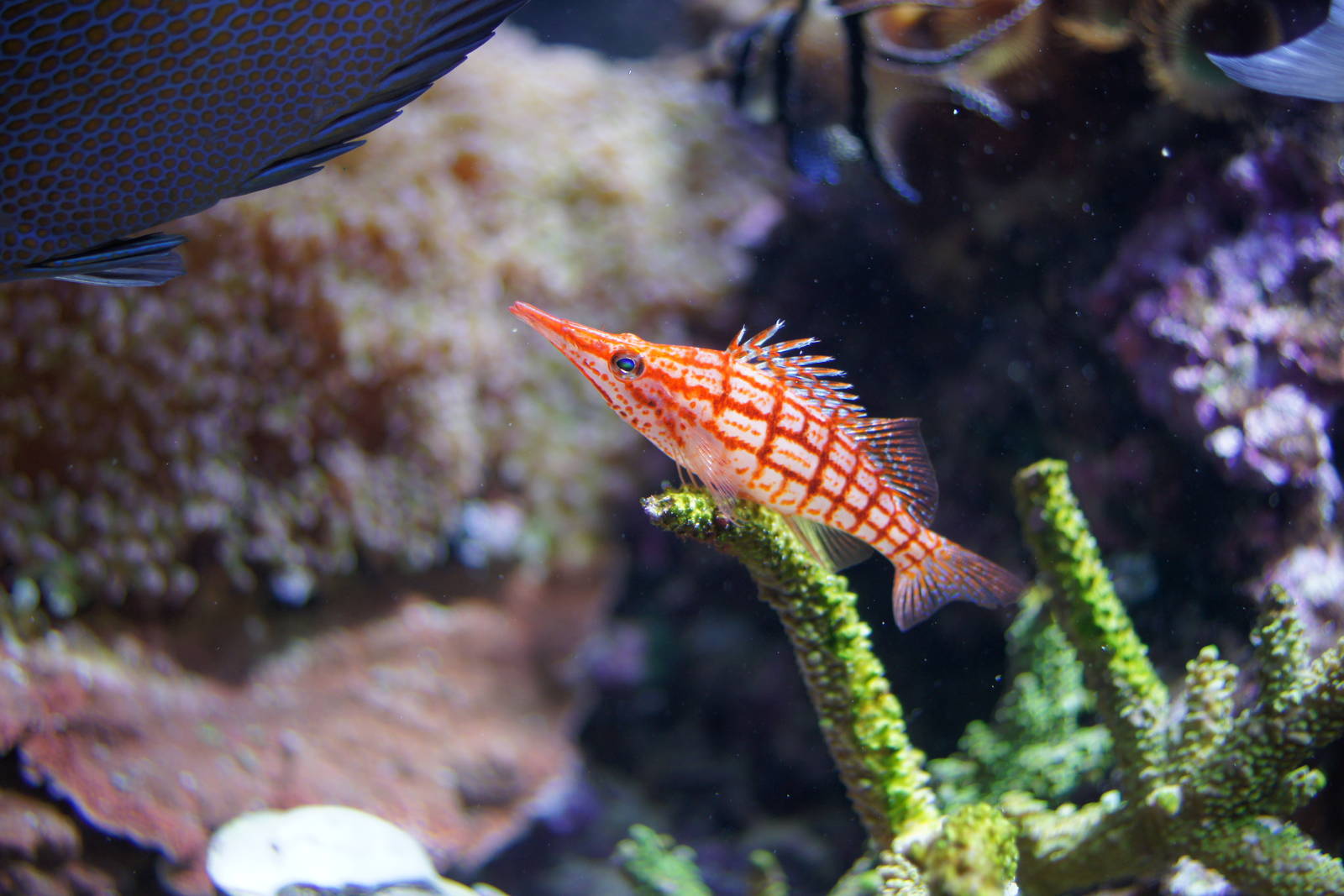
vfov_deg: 29.9
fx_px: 1680
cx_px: 672
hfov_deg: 43.6
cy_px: 448
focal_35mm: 45
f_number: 2.8
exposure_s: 1/125
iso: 400
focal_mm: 30
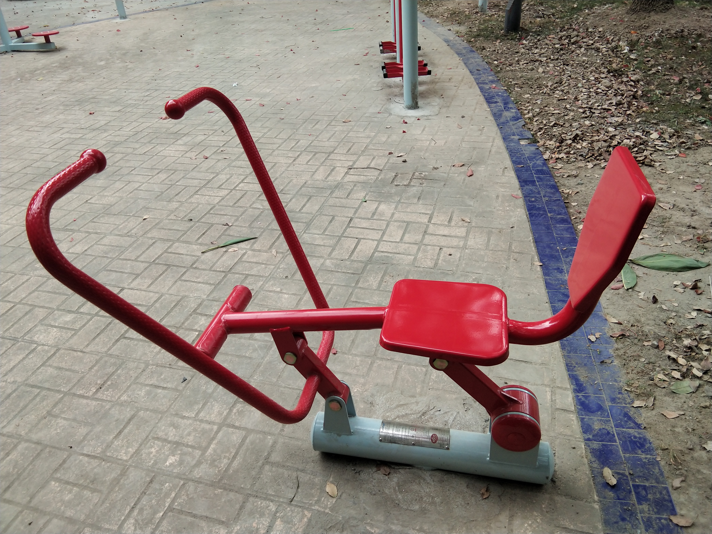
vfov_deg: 45.4
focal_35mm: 31
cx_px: 356
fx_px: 638
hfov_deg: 58.4
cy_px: 267
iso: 50
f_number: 2.2
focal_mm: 3.69
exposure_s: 1/162
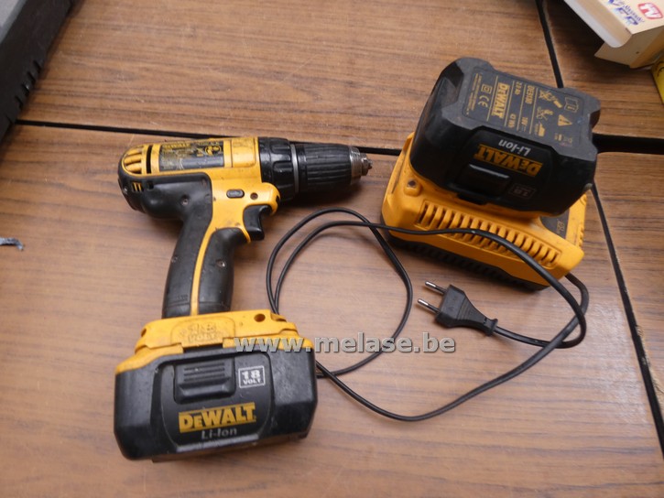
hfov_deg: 81.7
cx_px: 332
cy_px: 249
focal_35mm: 20
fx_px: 384
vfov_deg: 66.0
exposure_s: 1/60
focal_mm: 3.6
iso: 200
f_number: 2.8
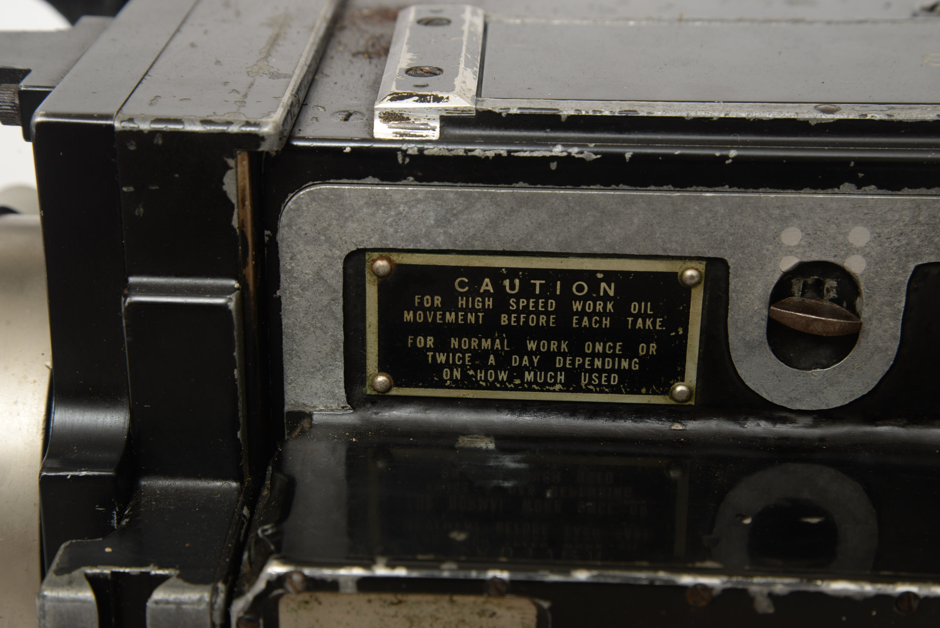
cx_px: 470
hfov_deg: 23.9
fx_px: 2220
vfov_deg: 16.1
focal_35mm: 85
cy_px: 314
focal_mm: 85
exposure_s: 1/125
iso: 400
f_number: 11
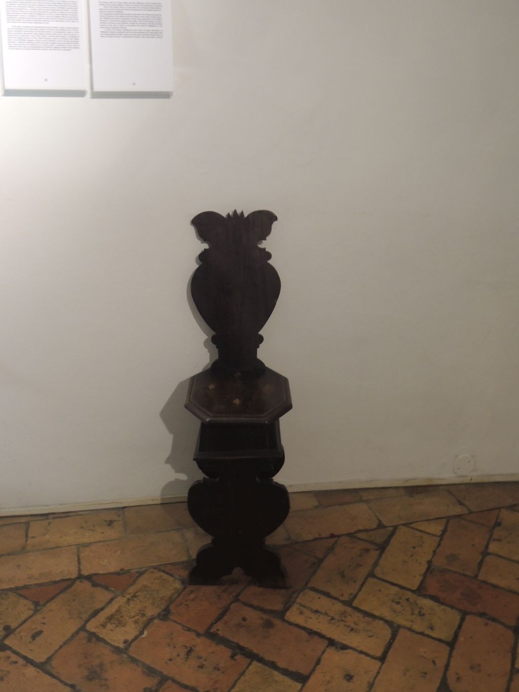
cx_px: 260
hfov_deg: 45.4
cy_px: 346
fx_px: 620
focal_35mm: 31
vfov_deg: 58.3
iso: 400
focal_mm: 5.5
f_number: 3
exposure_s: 1/8
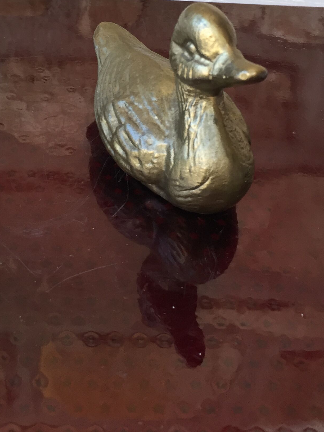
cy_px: 78
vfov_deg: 32.2
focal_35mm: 58
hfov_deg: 25.1
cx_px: 106
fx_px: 724
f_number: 2.2
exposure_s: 1/33
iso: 40
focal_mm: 4.15
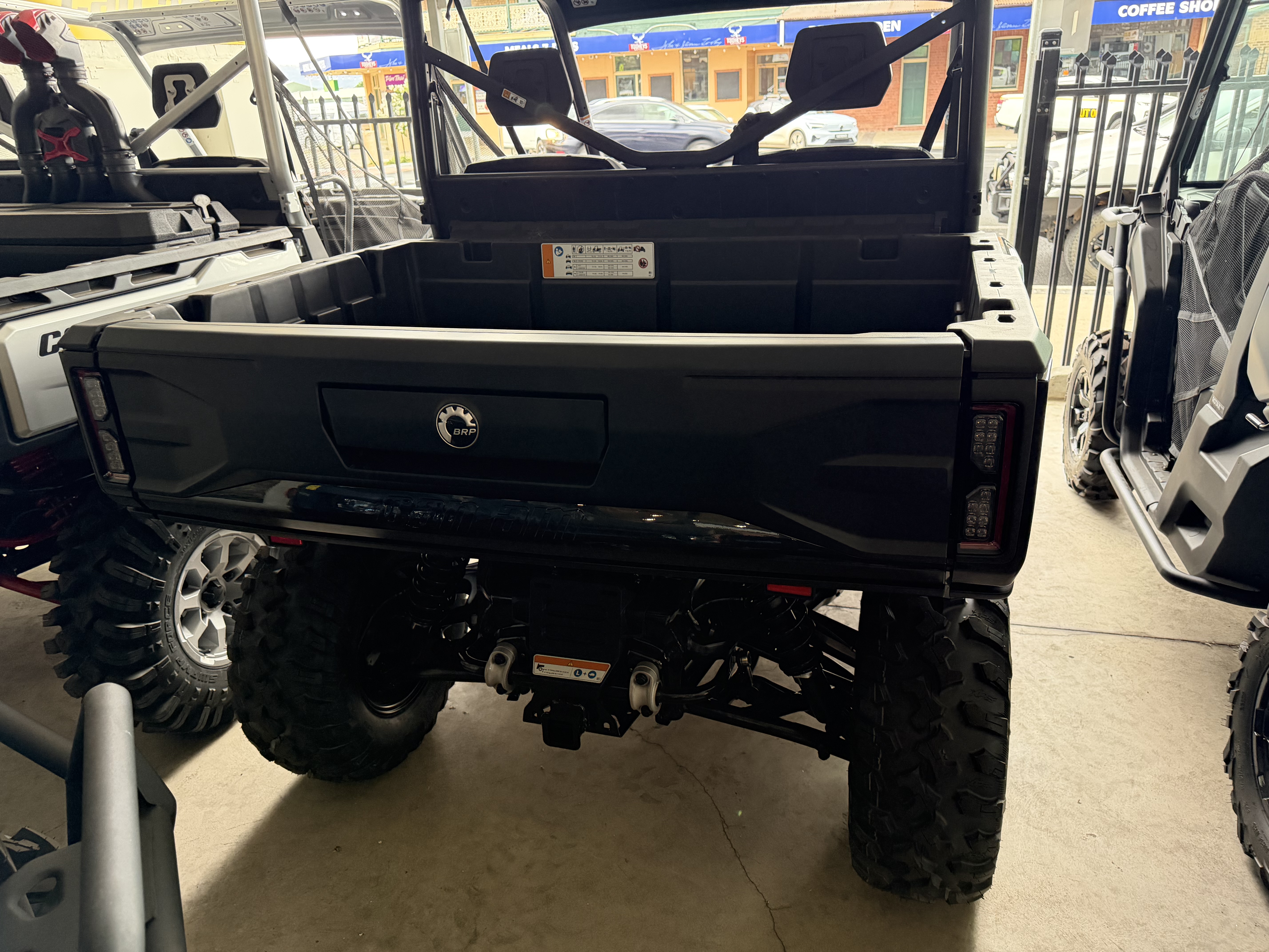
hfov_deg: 71.6
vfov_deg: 56.8
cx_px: 634
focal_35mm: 24
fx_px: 880
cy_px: 476
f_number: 1.78
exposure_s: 1/60
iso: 640
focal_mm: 6.76
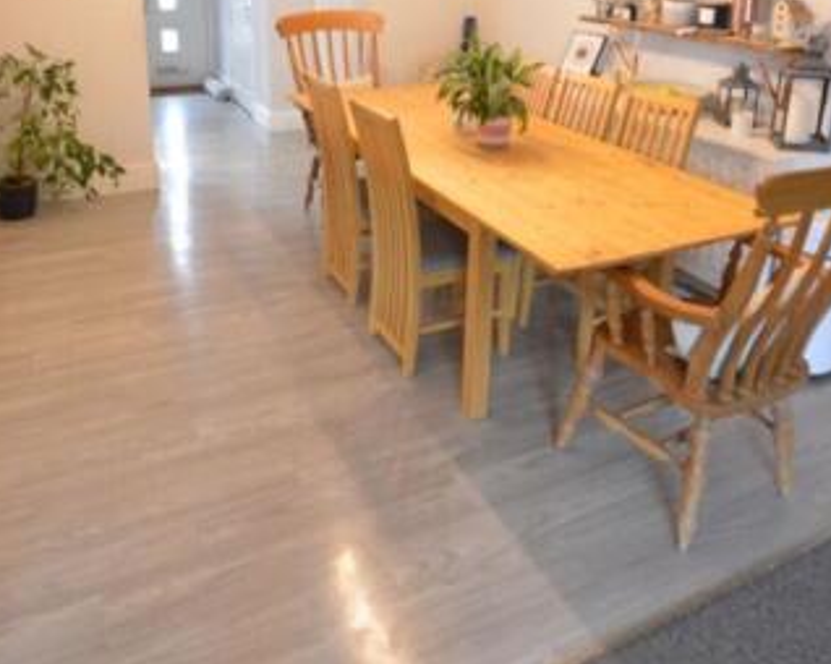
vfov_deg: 47.7
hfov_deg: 60.5
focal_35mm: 29
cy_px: 153
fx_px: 713
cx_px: 417
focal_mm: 10
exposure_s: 1/2.5
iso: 400
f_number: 8
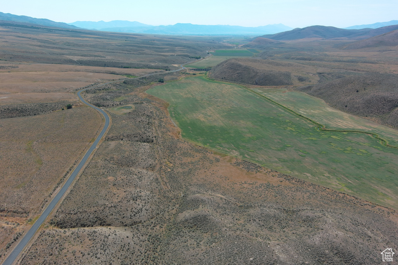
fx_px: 321
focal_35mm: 29
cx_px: 199
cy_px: 132
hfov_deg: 63.7
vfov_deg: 45.0
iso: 100
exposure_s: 1/1486
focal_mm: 10.57
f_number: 2.8
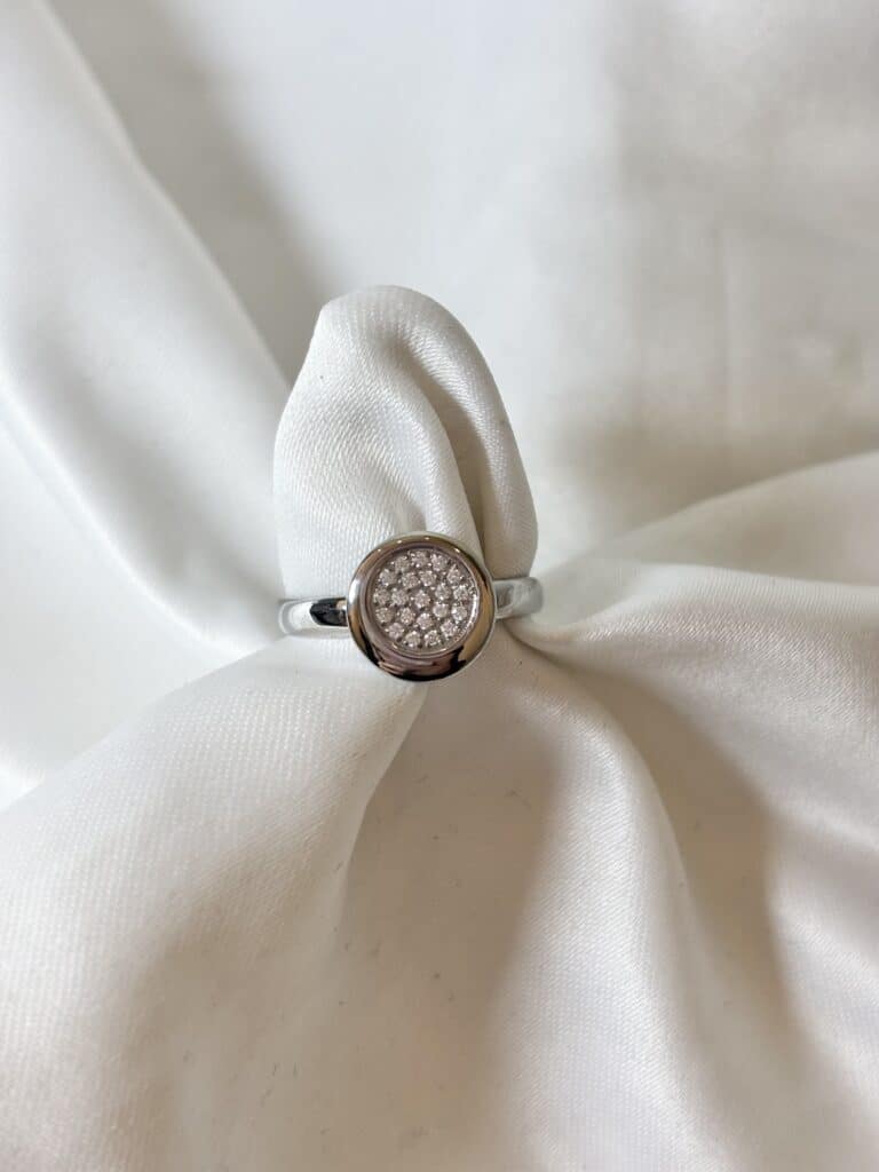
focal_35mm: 52
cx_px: 440
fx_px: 1761
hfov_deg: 28.0
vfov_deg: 36.8
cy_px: 586
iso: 25
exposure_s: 1/145
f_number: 1.6
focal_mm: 5.96
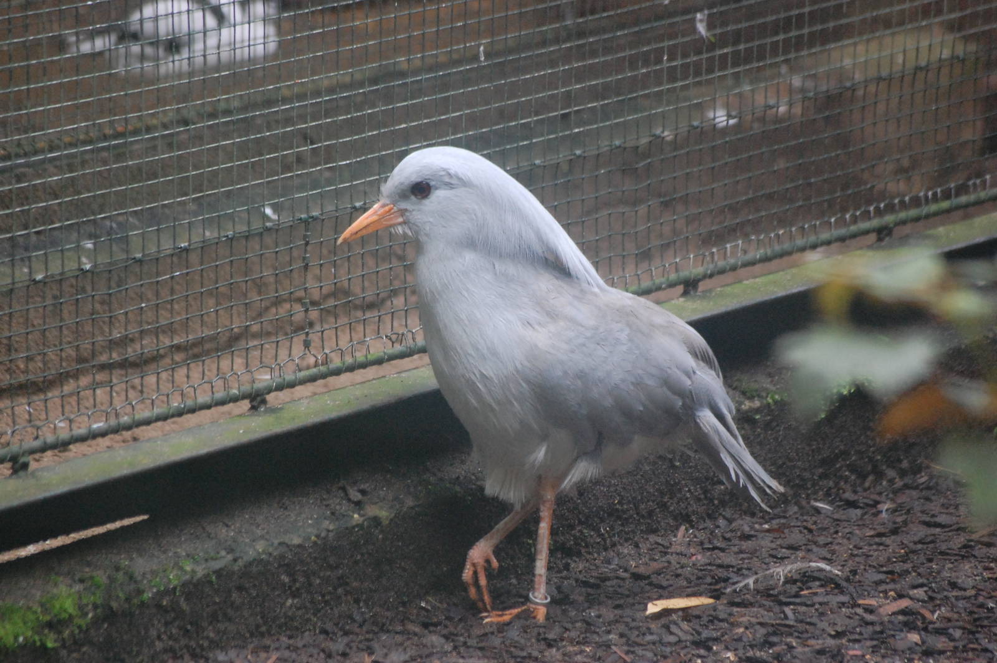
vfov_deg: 4.6
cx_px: 498
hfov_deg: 6.9
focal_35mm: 300
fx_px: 8301
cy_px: 332
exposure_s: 1/100
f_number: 5.6
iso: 1600
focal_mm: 200
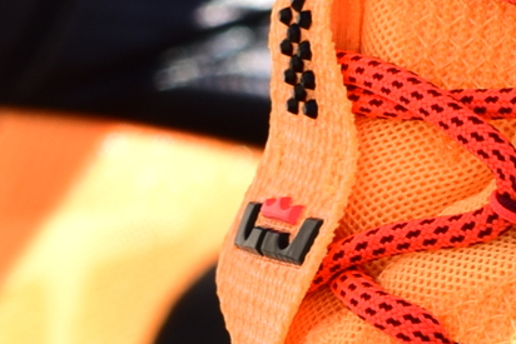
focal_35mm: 1093
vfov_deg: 1.3
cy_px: 283
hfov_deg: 1.9
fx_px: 15671
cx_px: 31
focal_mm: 120
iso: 100
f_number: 10
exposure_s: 1/200
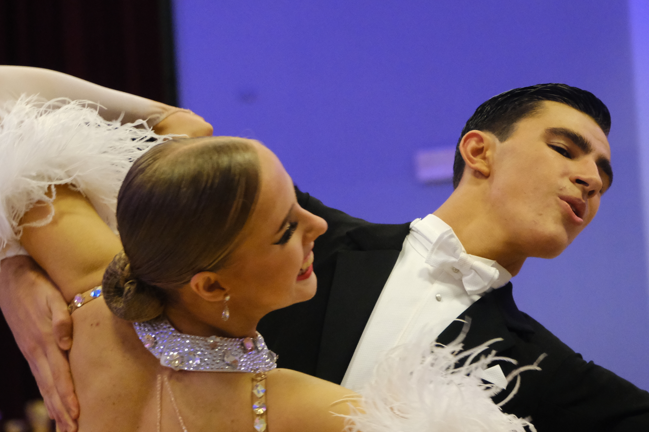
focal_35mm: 172
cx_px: 294
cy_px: 163
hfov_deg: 11.9
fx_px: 3100
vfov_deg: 8.0
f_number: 4
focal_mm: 80
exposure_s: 1/250
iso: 8000
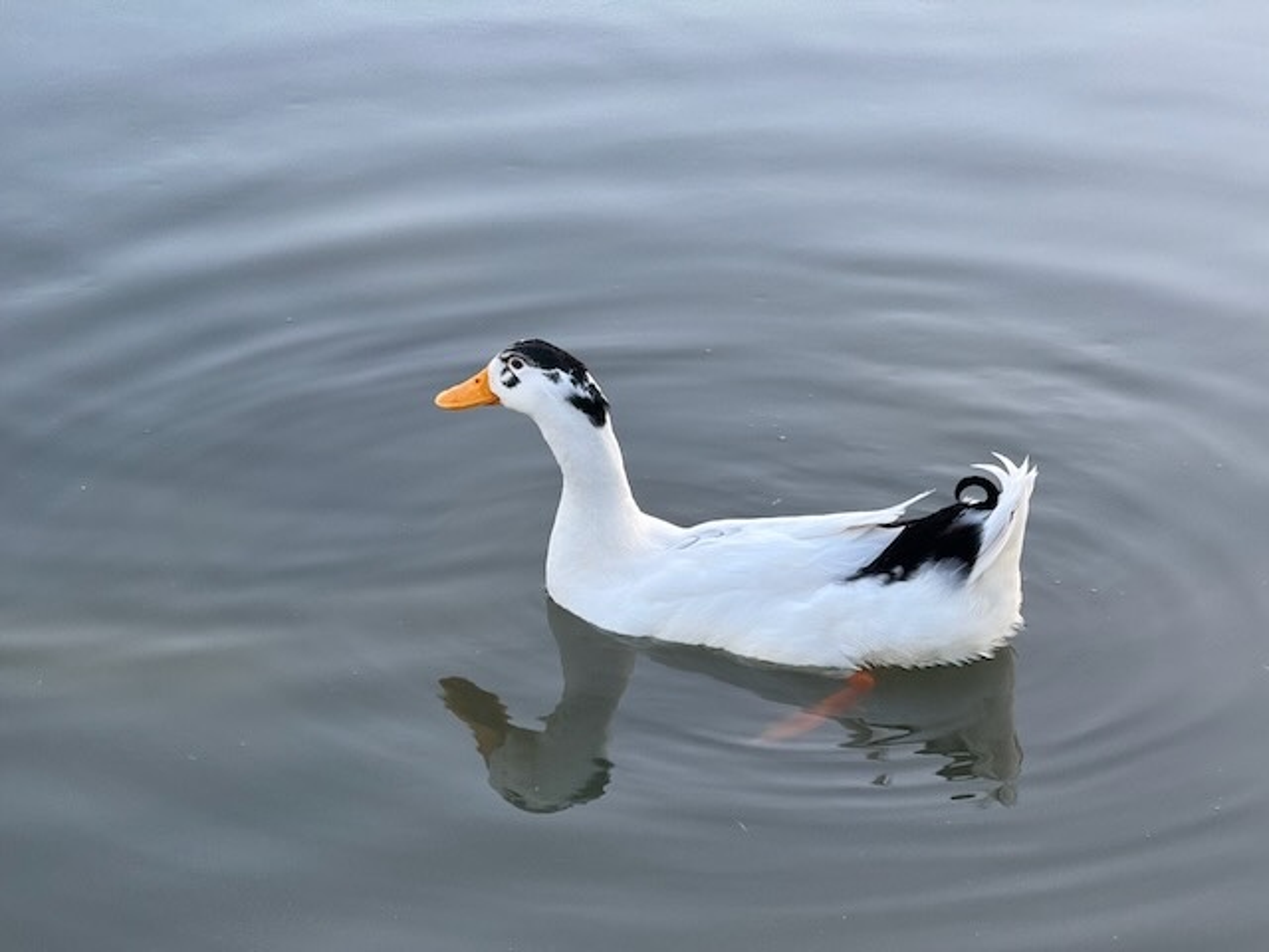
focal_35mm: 120
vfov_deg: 12.3
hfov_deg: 16.4
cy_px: 476
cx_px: 634
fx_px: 4399
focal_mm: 15.66
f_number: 2.8
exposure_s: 1/99
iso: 64
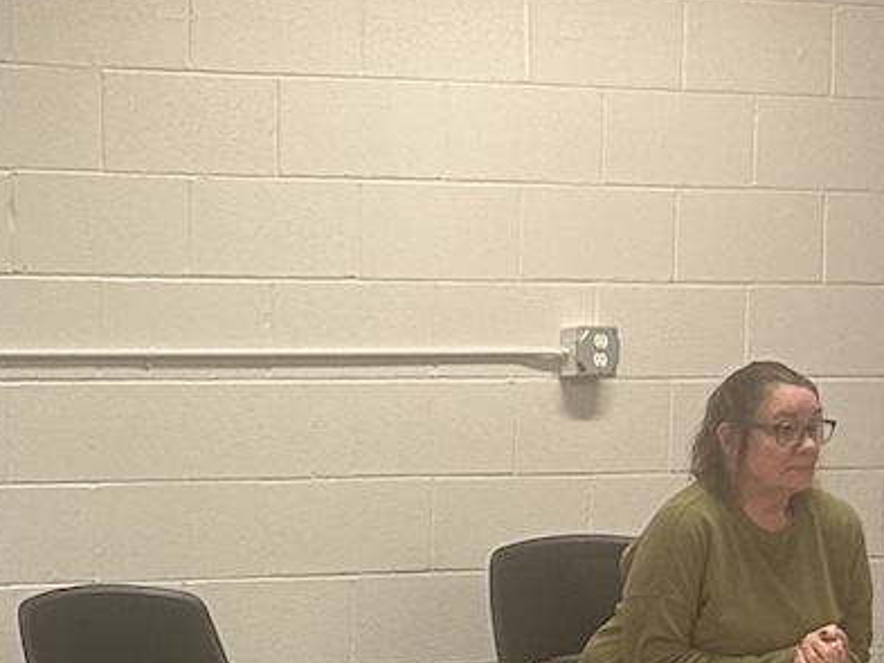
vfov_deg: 11.4
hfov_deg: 15.0
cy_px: 850
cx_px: -160
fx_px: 3244
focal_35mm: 127
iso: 125
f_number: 1.5
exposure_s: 1/60
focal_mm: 5.7
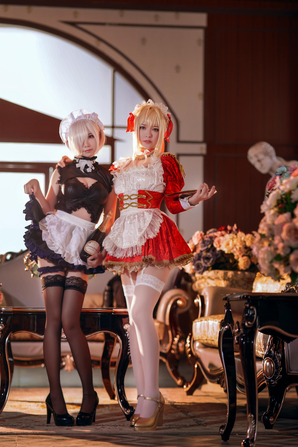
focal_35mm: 85
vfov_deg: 23.9
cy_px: 224
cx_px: 149
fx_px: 1056
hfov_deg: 16.1
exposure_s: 1/160
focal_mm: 85
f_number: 2
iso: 320
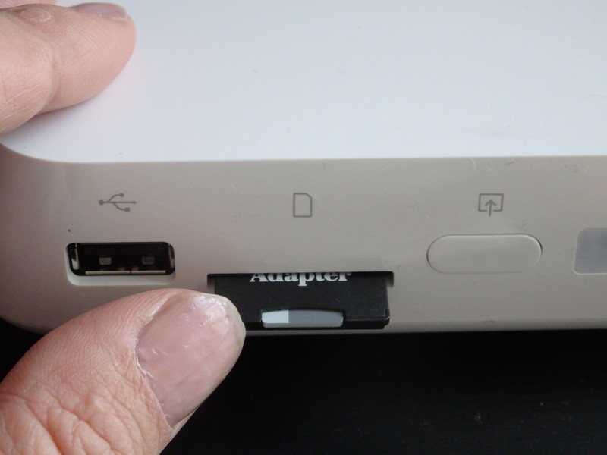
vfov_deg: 22.3
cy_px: 228
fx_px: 1157
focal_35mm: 66
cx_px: 304
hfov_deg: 29.4
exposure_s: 1/60
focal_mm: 11.9
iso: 640
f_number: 4.4
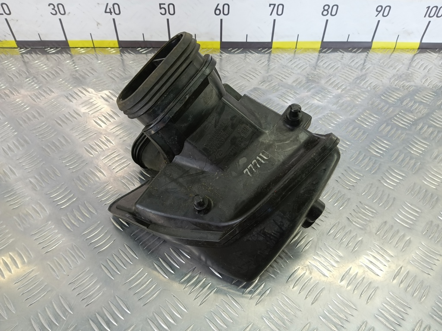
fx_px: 294
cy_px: 166
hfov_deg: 73.9
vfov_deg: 58.9
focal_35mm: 23
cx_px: 221
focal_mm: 4.11
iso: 111
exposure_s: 1/50
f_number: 1.6
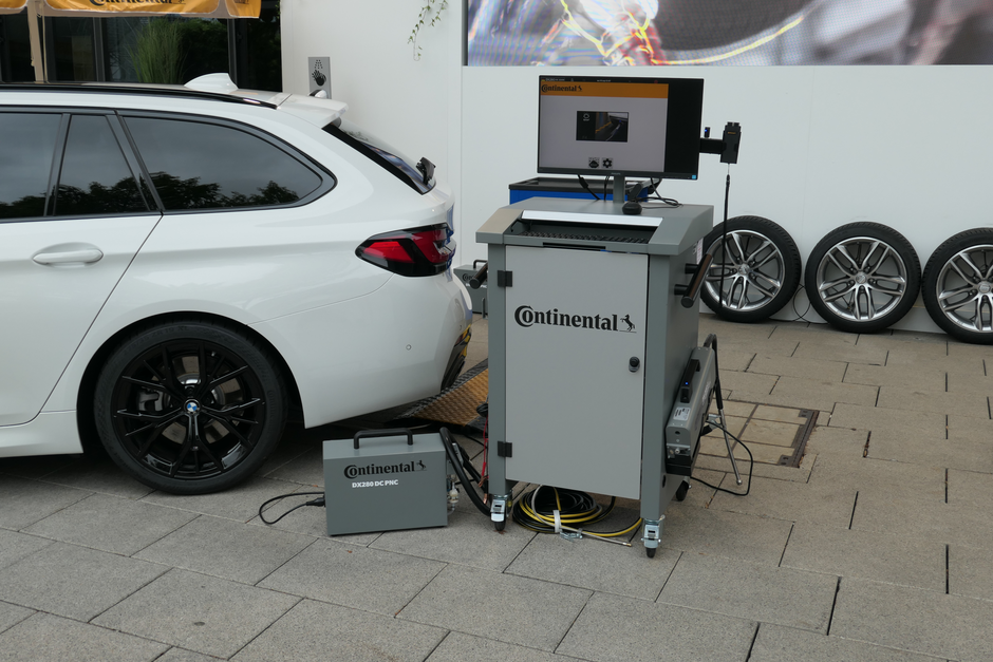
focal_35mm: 36
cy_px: 331
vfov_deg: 36.9
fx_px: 993
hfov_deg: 53.1
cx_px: 496
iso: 125
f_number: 3.7
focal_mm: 13.1
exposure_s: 1/125
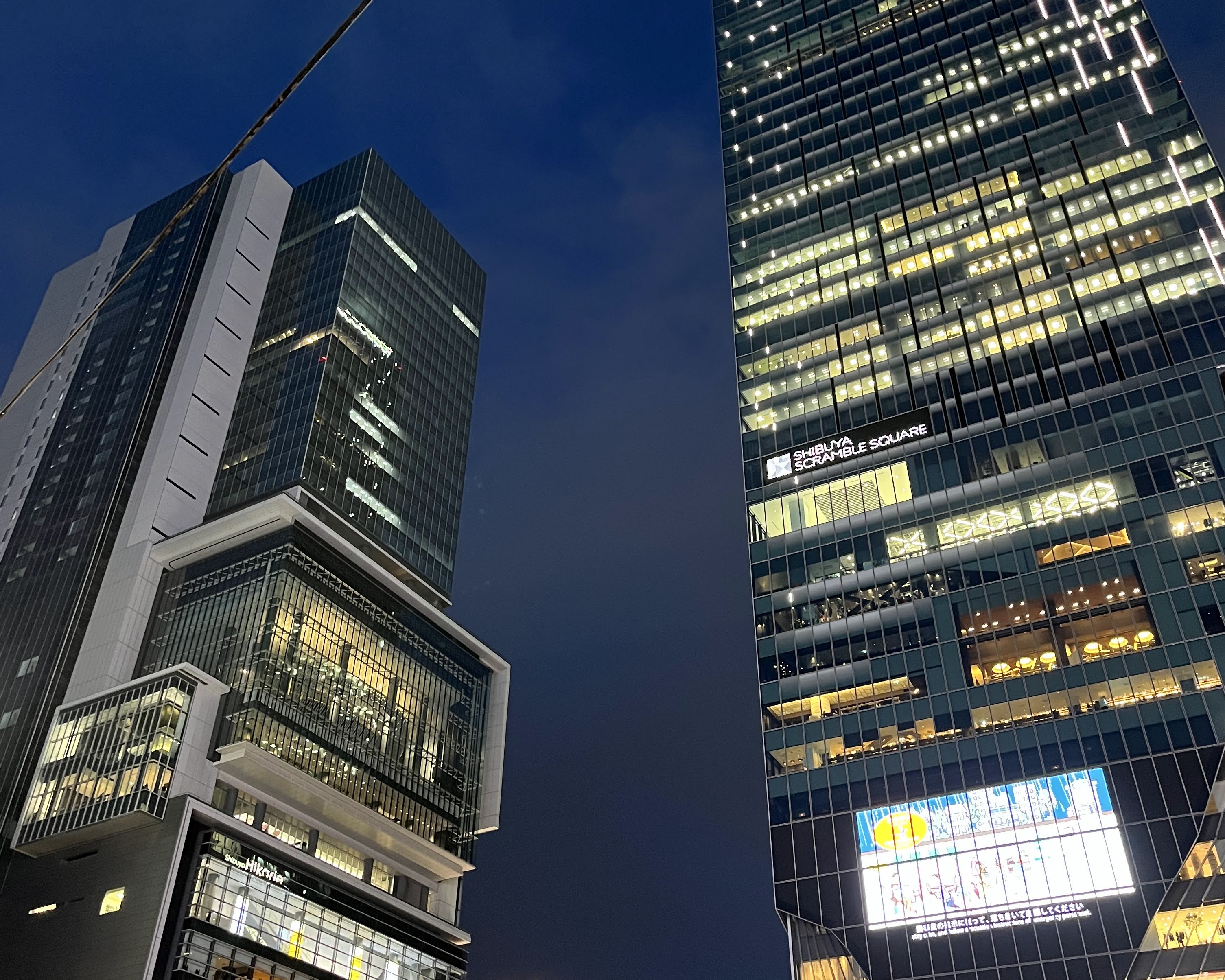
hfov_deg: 52.8
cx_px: 614
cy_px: 464
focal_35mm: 34
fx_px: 1233
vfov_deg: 43.3
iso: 500
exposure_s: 1/33
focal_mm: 5.1
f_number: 1.6
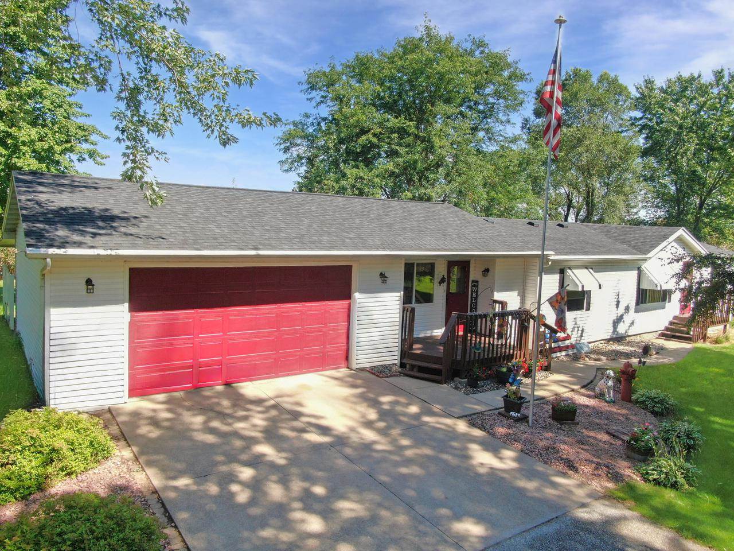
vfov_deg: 56.8
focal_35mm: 24
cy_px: 276
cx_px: 367
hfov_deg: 71.6
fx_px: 509
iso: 100
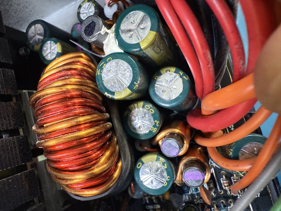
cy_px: 106
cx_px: 140
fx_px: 195
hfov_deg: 71.6
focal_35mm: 24
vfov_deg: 56.8
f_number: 2.2
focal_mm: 2.22
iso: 640
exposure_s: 1/60
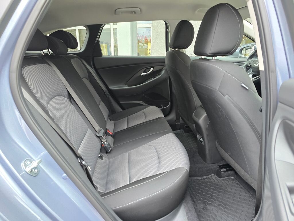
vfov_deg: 58.9
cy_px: 110
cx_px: 147
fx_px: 195
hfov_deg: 73.9
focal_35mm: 23
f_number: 1.7
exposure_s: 1/60
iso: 640
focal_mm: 6.3
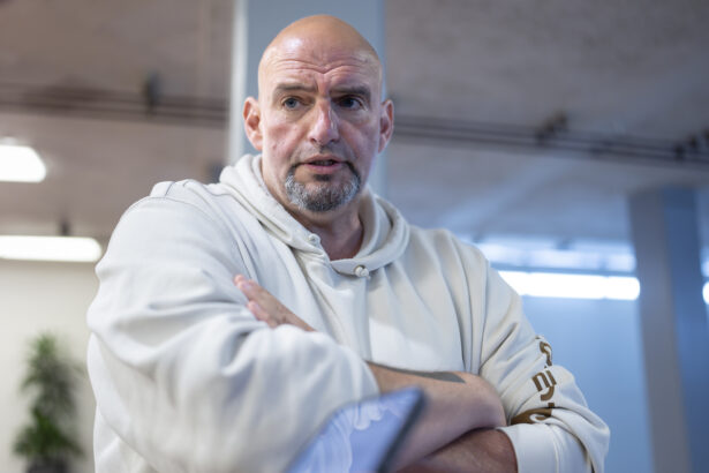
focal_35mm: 35
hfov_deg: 54.4
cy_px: 236
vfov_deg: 37.9
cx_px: 354
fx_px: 689
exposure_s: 1/200
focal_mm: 35
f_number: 1.4
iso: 1250
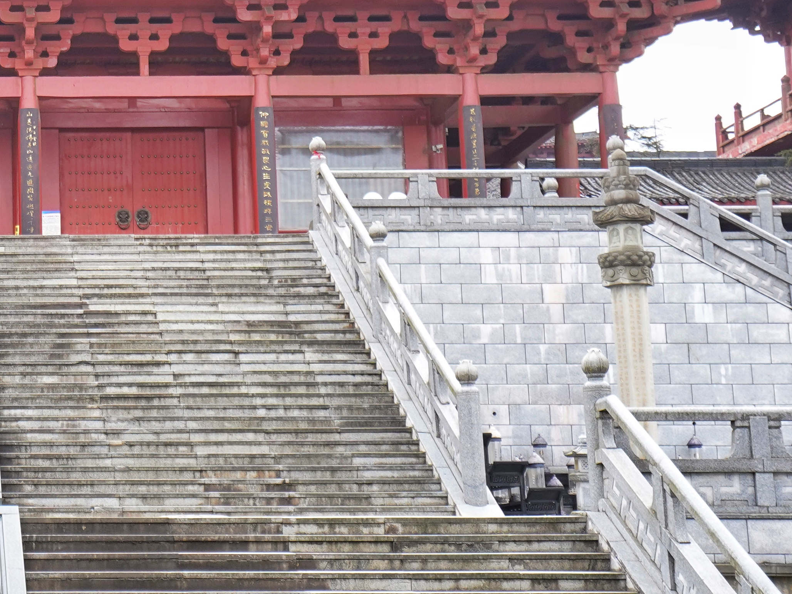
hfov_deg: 21.3
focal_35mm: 87
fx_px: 1991
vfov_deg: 16.9
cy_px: 216
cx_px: -96
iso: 400
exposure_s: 1/250
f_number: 4
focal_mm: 31
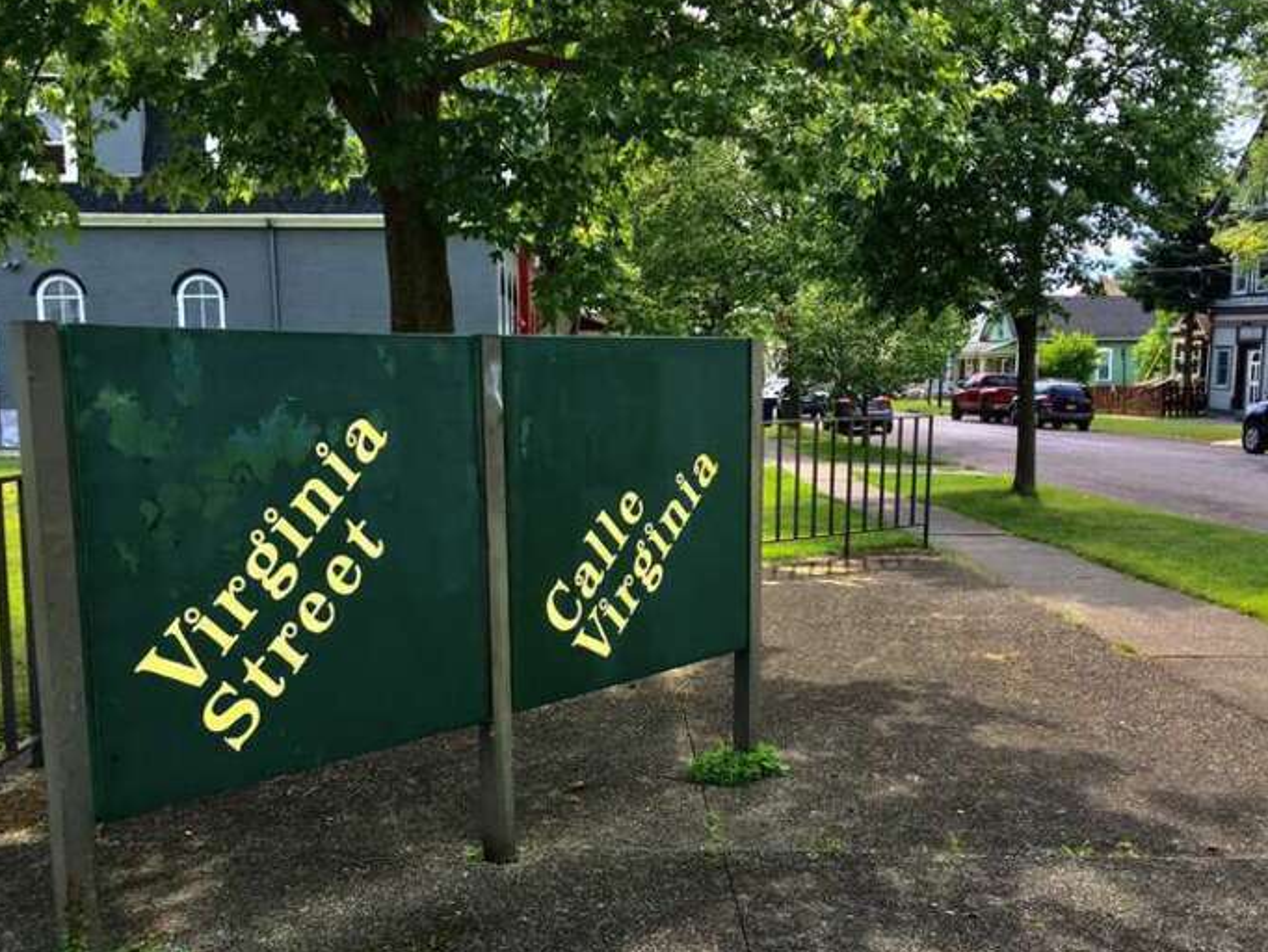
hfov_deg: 53.9
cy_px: 536
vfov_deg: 41.7
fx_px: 1246
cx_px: 645
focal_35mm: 34
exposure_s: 1/334
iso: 25
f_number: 2.2
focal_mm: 4.15
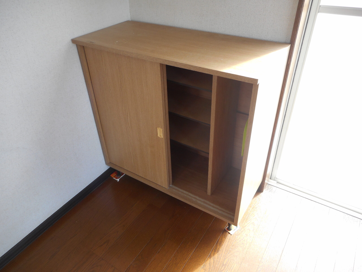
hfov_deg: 69.4
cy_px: 136
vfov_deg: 54.9
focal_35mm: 25
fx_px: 261
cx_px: 181
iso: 100
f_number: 3.7
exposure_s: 1/30
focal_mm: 4.5
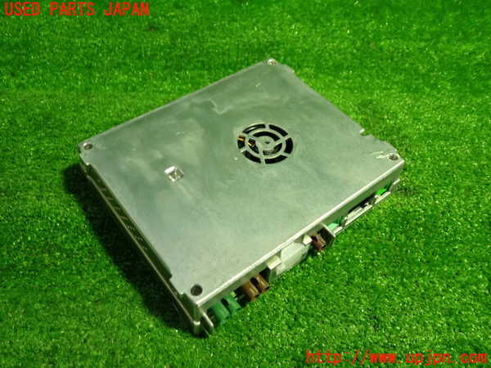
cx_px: 246
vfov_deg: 46.8
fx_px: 426
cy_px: 184
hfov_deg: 60.0
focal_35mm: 30
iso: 200
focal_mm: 5.4
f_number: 2.3
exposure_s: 1/30
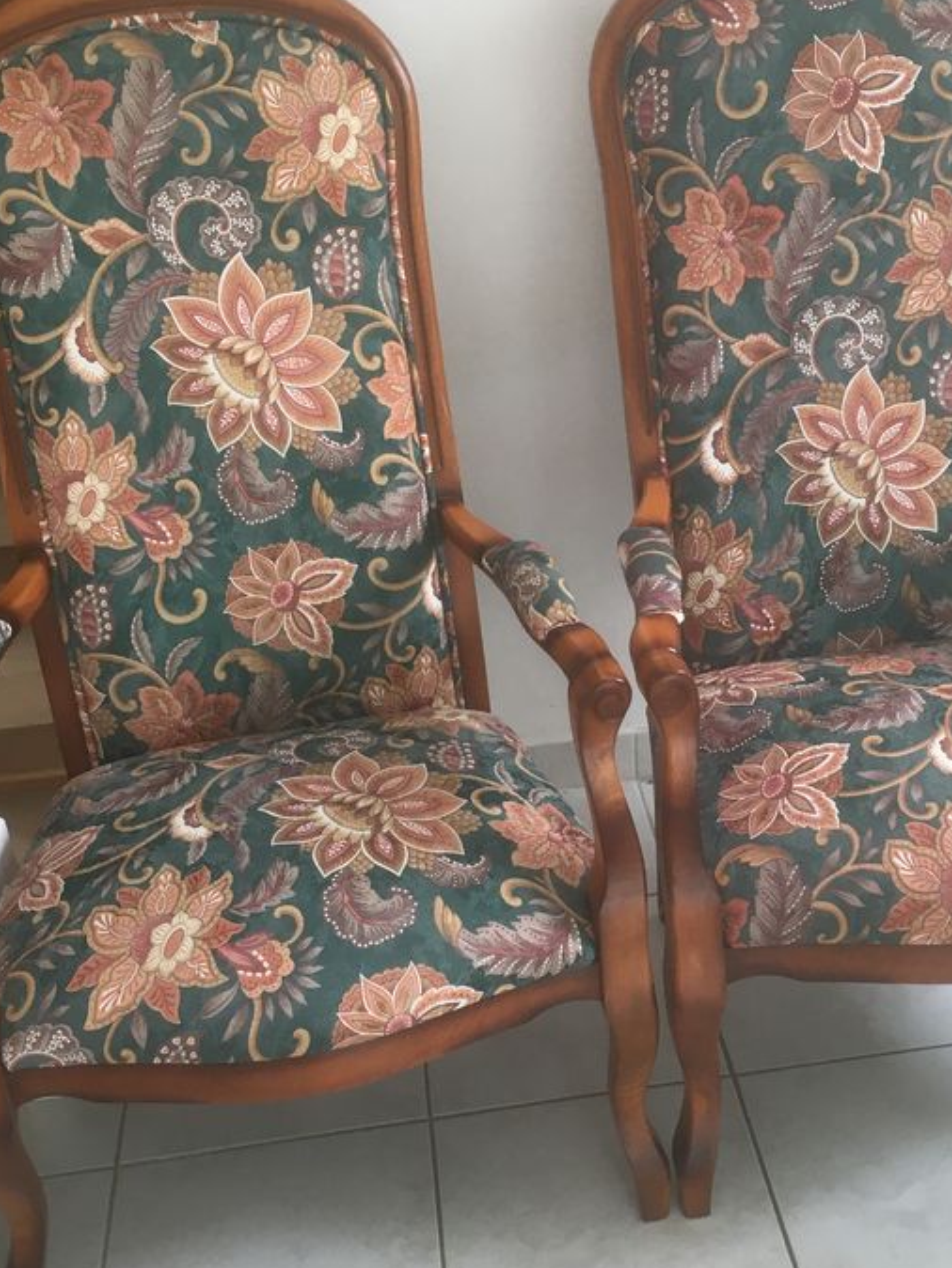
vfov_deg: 43.8
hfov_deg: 33.6
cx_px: 547
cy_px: 685
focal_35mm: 43
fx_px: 1576
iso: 40
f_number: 2.2
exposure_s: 1/33
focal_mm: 4.15
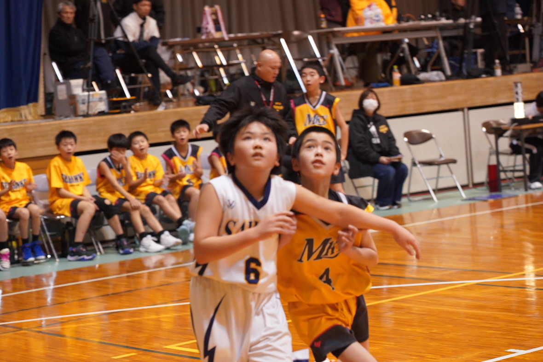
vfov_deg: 13.0
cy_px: 181
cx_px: 272
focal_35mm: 105
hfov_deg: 19.5
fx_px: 1584
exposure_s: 1/160
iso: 5000
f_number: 4
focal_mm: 105
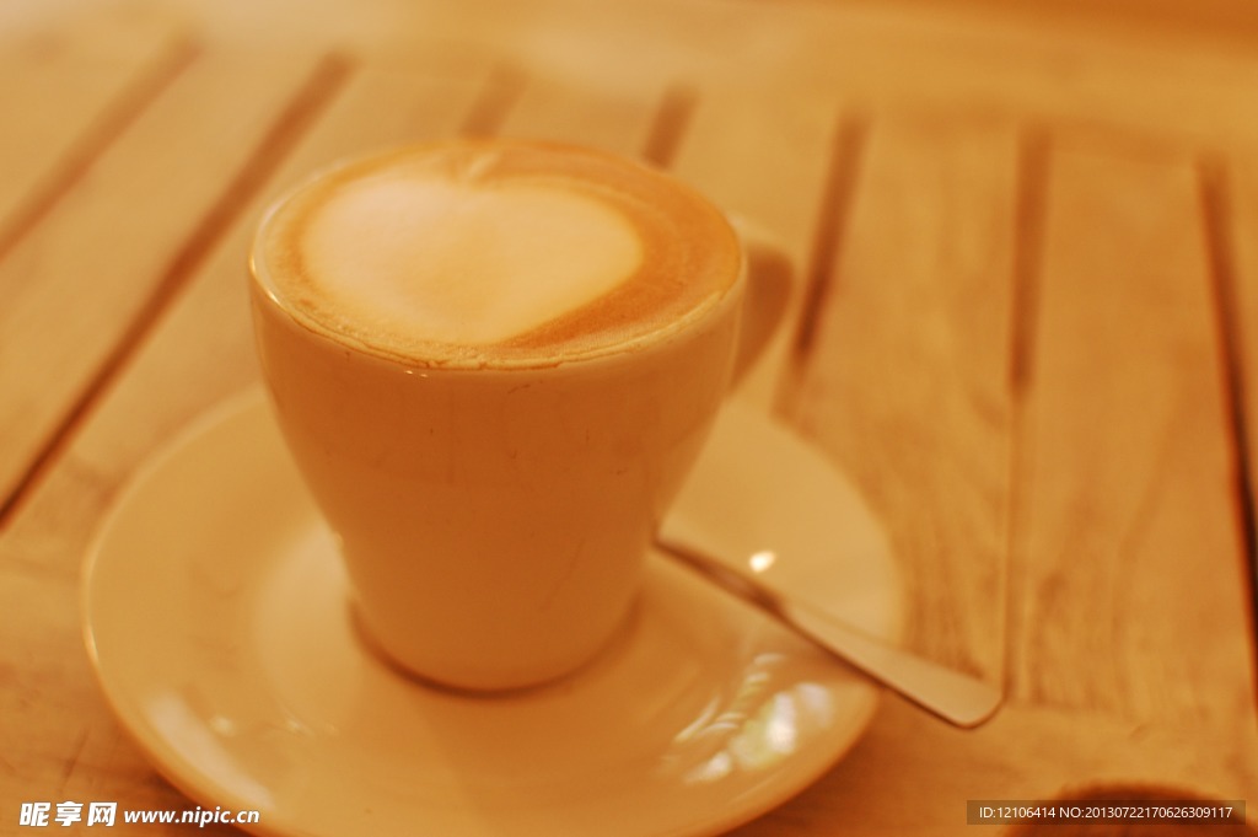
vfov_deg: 25.7
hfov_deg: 37.9
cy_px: 418
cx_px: 629
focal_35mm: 52
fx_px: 1833
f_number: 3.2
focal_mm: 35
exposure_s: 1/40
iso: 400
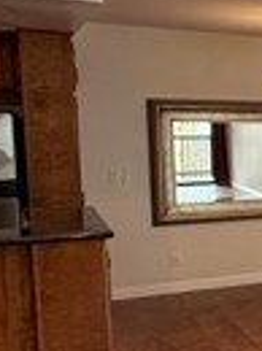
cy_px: 197
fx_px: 699
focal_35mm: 69
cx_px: 543
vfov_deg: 28.2
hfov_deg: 15.9
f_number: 2.2
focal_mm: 2.22
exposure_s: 1/120
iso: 250
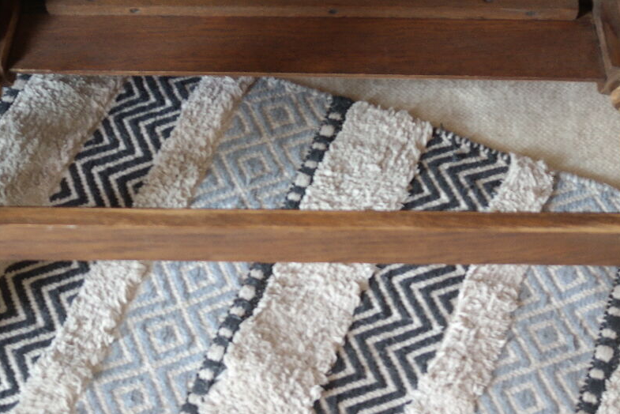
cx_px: 276
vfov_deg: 15.4
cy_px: 50
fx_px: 1516
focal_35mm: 88
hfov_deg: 23.1
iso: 400
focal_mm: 26
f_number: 5.6
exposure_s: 1/30
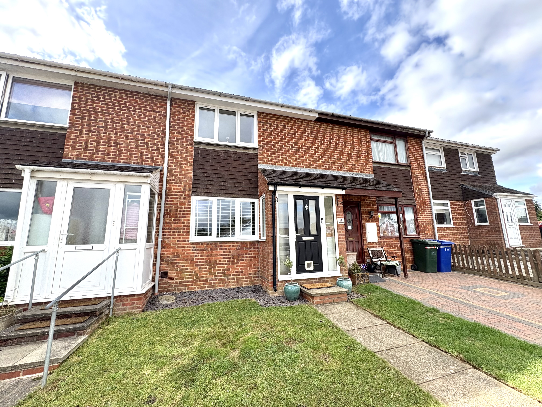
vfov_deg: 85.7
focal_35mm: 14
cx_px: 271
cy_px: 204
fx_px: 219
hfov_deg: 102.1
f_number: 2.2
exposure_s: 1/533
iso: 40
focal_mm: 2.22
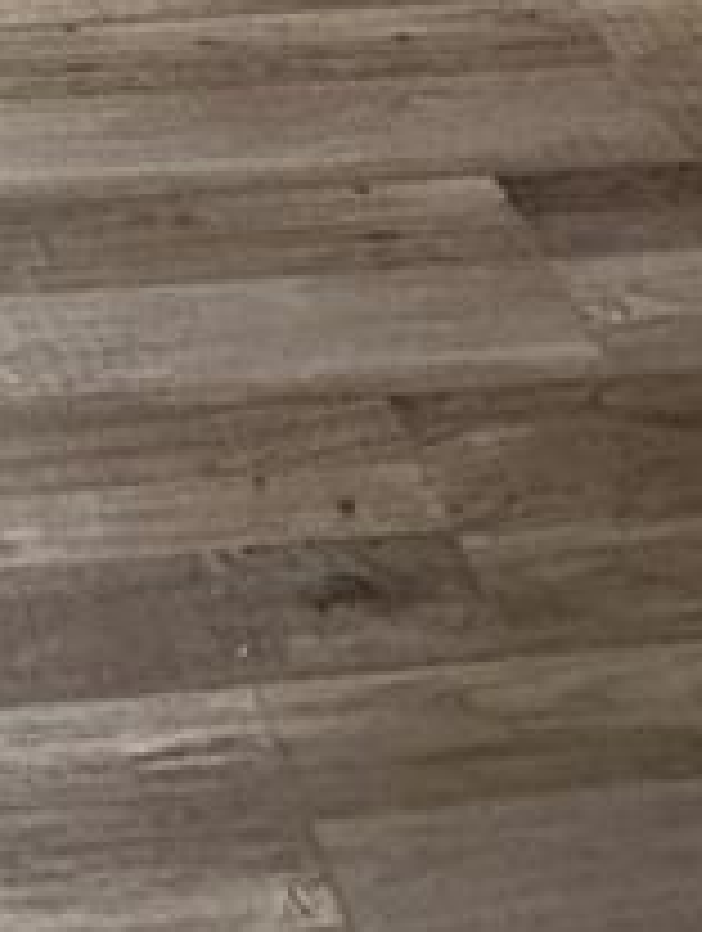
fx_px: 2183
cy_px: -1247
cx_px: -428
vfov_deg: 15.2
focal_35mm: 81
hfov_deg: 16.3
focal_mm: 2.22
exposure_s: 1/120
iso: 200
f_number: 2.2
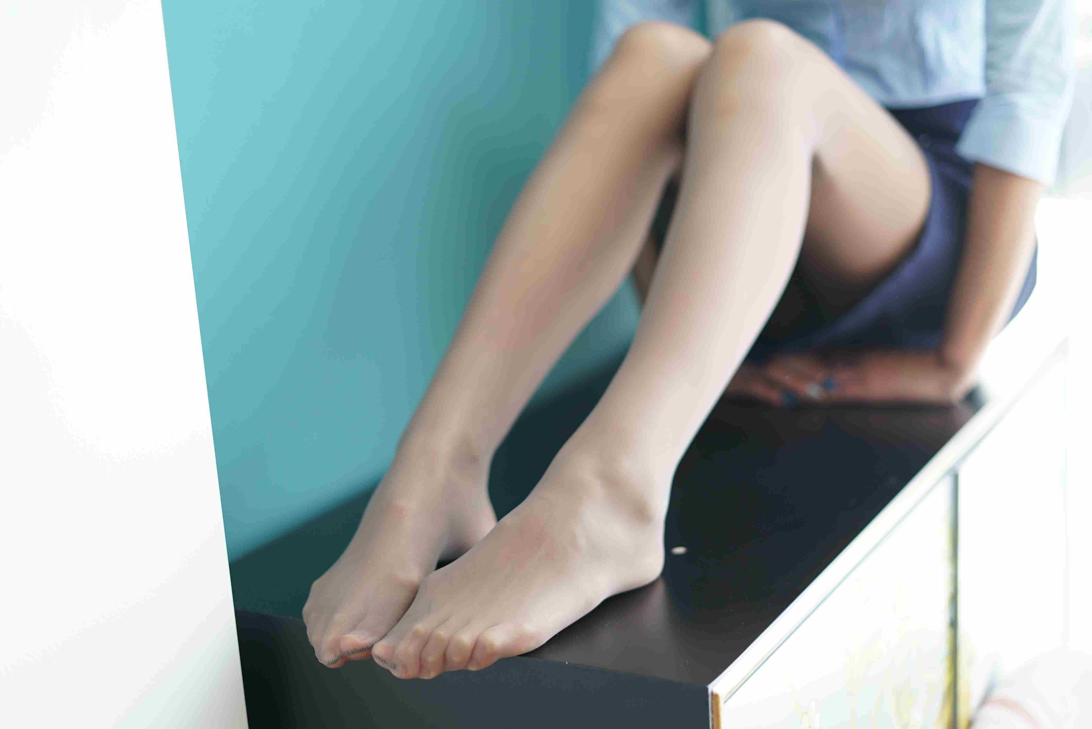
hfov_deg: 39.6
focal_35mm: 50
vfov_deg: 27.0
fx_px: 1517
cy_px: 364
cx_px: 546
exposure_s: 1/80
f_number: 2
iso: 320
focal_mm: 50
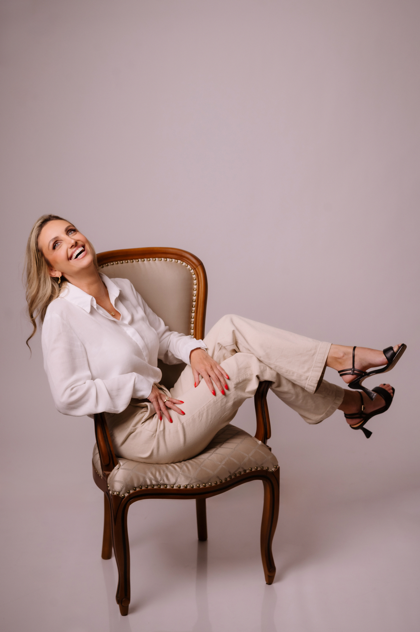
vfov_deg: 39.6
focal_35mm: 50
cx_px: 210
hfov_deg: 27.0
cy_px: 316
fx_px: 876
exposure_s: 1/160
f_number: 5
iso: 100
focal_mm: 50
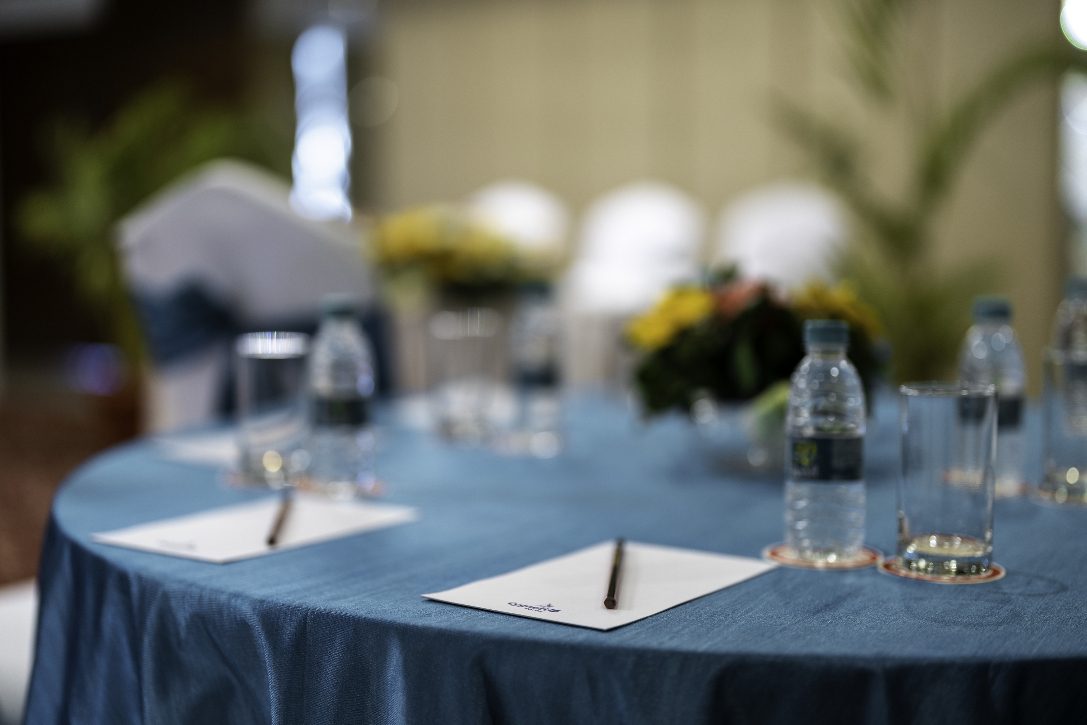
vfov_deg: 27.0
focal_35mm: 50
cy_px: 362
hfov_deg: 39.6
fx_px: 1510
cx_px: 544
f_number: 1.2
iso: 100
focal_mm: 50
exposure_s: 1/100
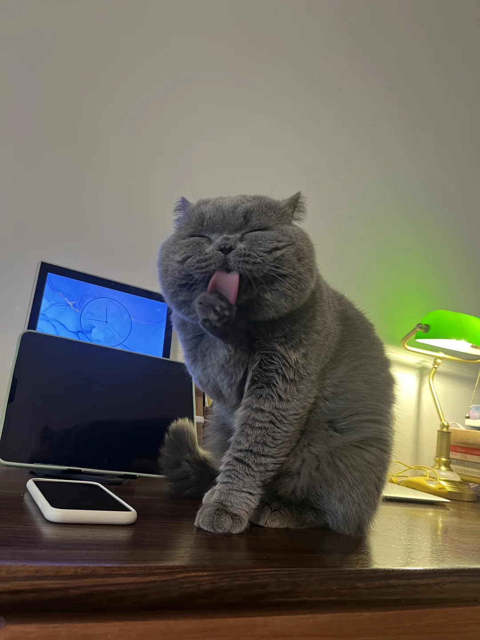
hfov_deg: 53.1
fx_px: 481
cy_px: 320
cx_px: 240
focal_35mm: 26
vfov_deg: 67.3
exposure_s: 1/50
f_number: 1.6
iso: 200
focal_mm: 5.1
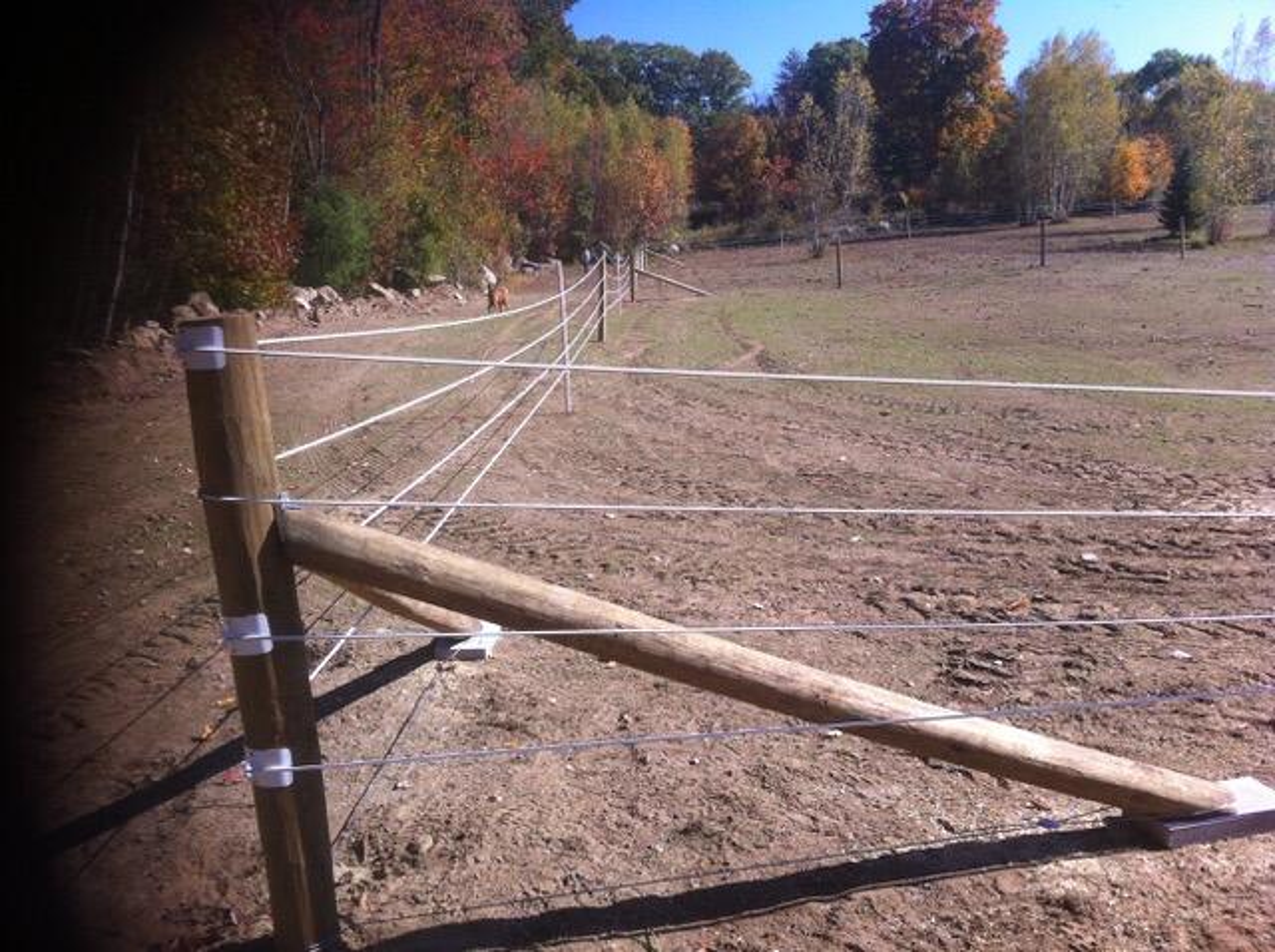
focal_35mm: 35
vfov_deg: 40.6
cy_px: 476
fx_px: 1287
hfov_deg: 52.7
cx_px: 638
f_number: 2.8
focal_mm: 3.85
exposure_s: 1/914
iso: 80
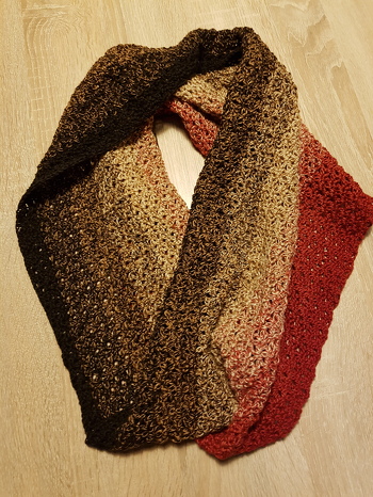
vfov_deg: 67.3
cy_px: 248
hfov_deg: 53.1
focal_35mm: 26
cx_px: 186
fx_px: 373
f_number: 1.7
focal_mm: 4.2
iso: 200
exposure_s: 1/13
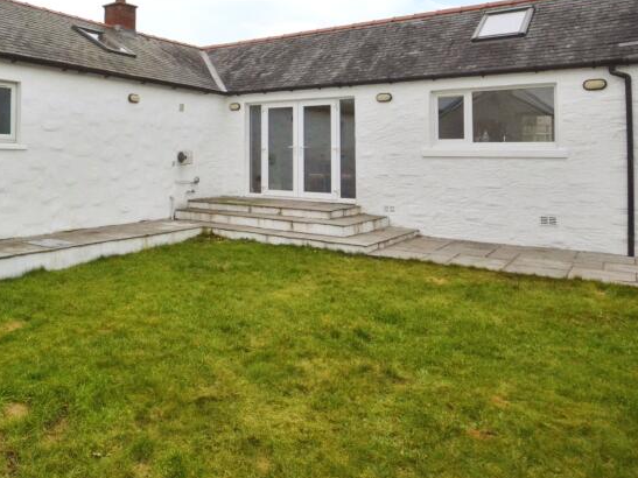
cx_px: 162
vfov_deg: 49.6
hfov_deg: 61.8
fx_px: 498
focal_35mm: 27
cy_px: 129
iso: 1400
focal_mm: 10
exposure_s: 1/800
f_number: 9
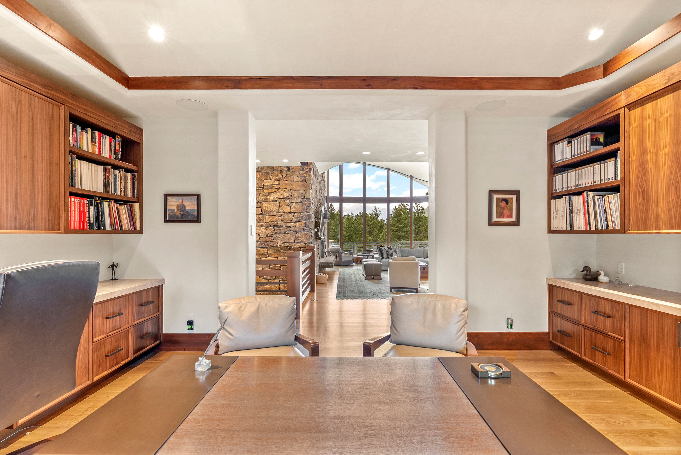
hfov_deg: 96.7
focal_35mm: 16
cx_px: 340
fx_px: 303
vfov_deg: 73.8
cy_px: 228
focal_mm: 16
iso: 800
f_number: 7.1
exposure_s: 1/1.67
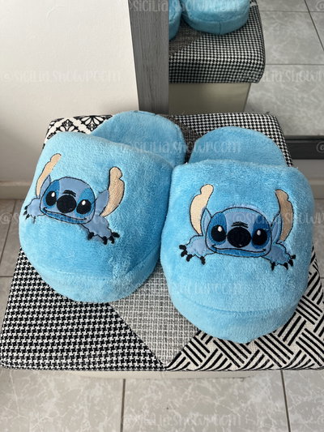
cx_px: 162
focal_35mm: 26
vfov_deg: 67.3
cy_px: 216
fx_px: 324
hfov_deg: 53.1
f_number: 1.6
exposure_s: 1/122
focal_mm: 5.1
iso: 64
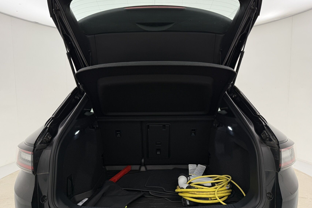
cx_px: 156
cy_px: 113
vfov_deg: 51.2
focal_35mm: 25
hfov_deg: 71.5
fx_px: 217
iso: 100
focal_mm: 6.76
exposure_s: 1/100
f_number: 1.78
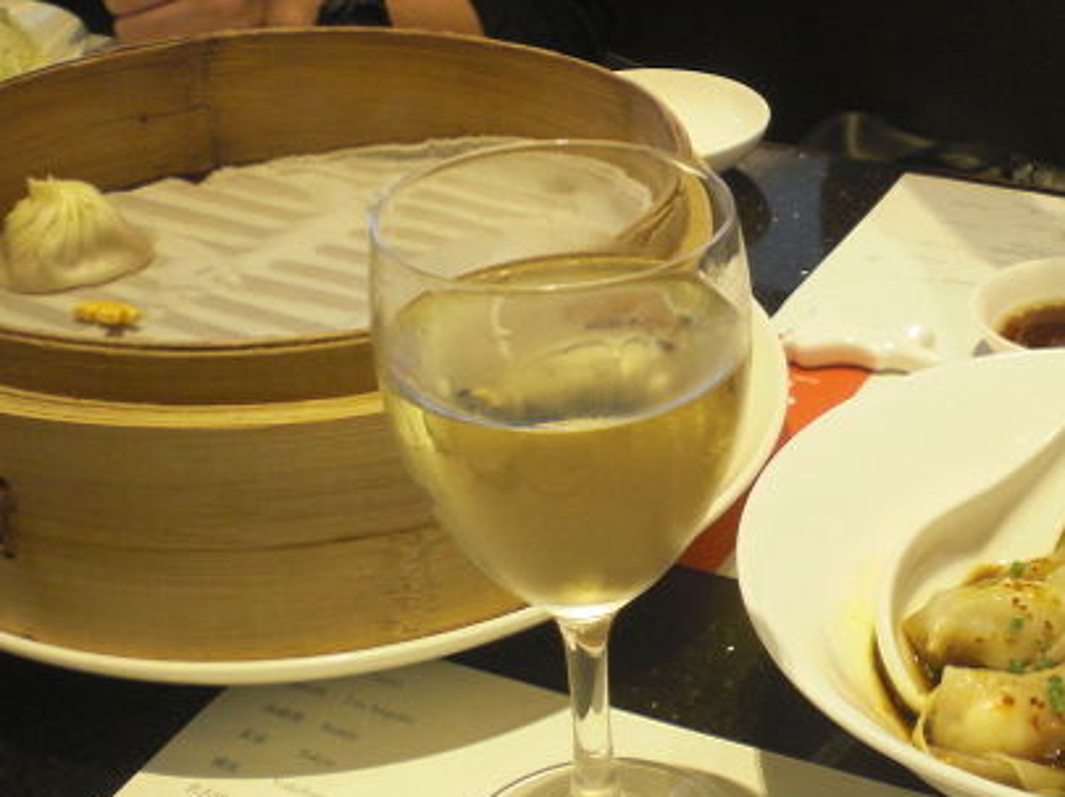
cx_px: 749
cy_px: 335
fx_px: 1875
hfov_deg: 31.3
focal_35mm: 61
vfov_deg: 24.0
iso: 200
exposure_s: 1/60
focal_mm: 6.3
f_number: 3.1
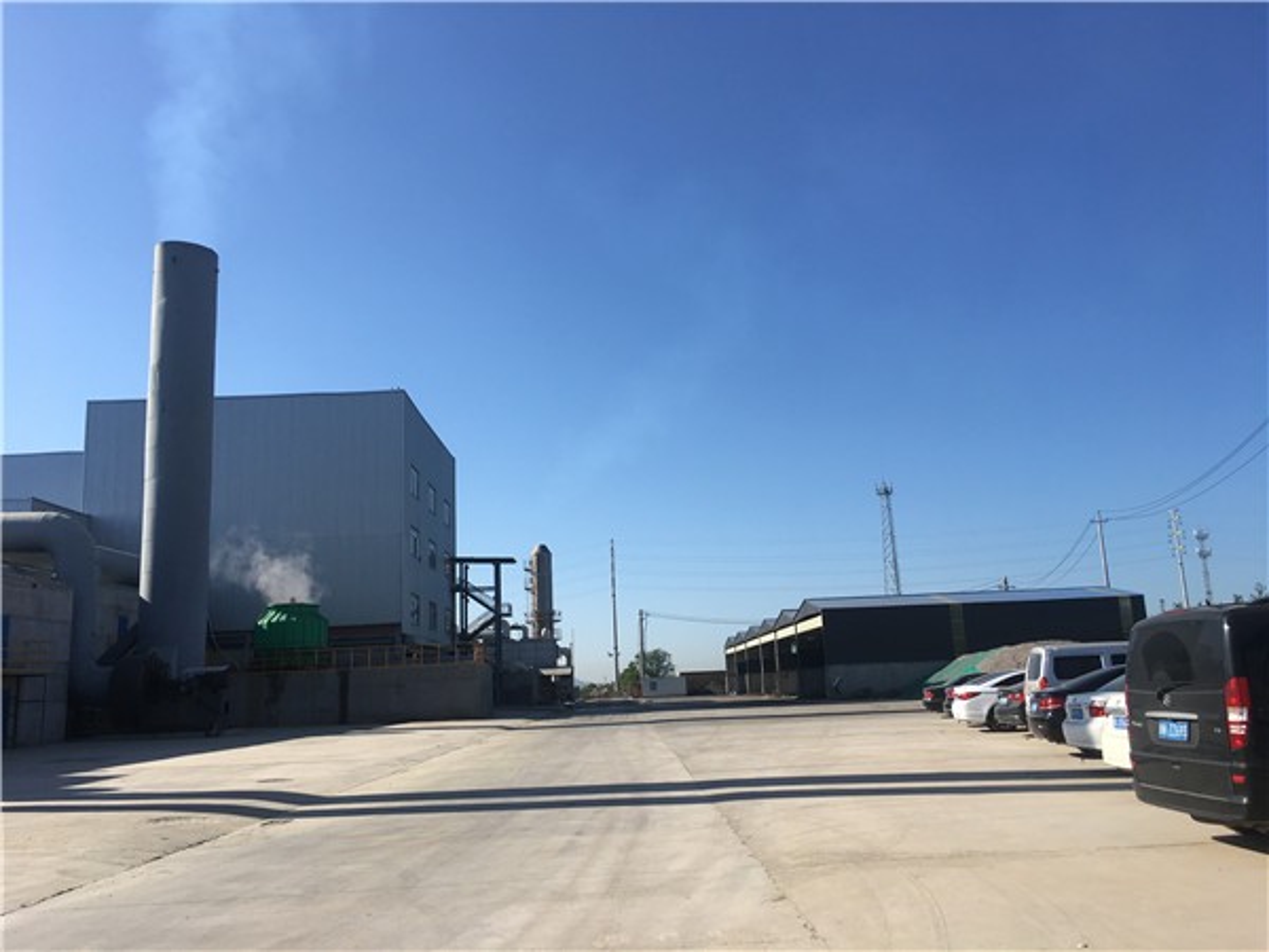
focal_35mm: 29
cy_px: 476
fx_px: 1063
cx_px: 634
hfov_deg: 61.7
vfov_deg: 48.2
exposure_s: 1/1748
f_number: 2.2
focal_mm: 4.15
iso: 25
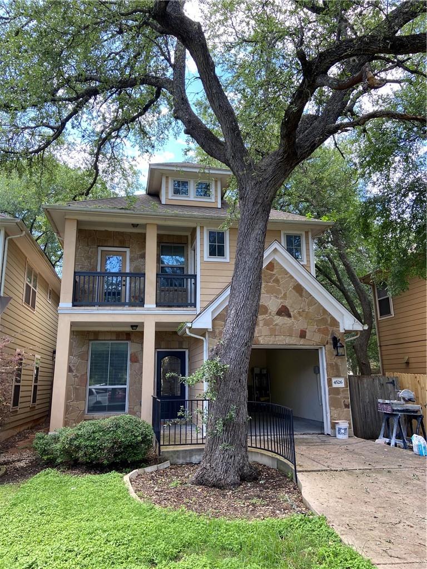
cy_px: 284
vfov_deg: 67.3
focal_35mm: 26
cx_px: 214
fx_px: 428
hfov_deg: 53.1
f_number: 1.8
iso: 32
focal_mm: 4.25
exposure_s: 1/143
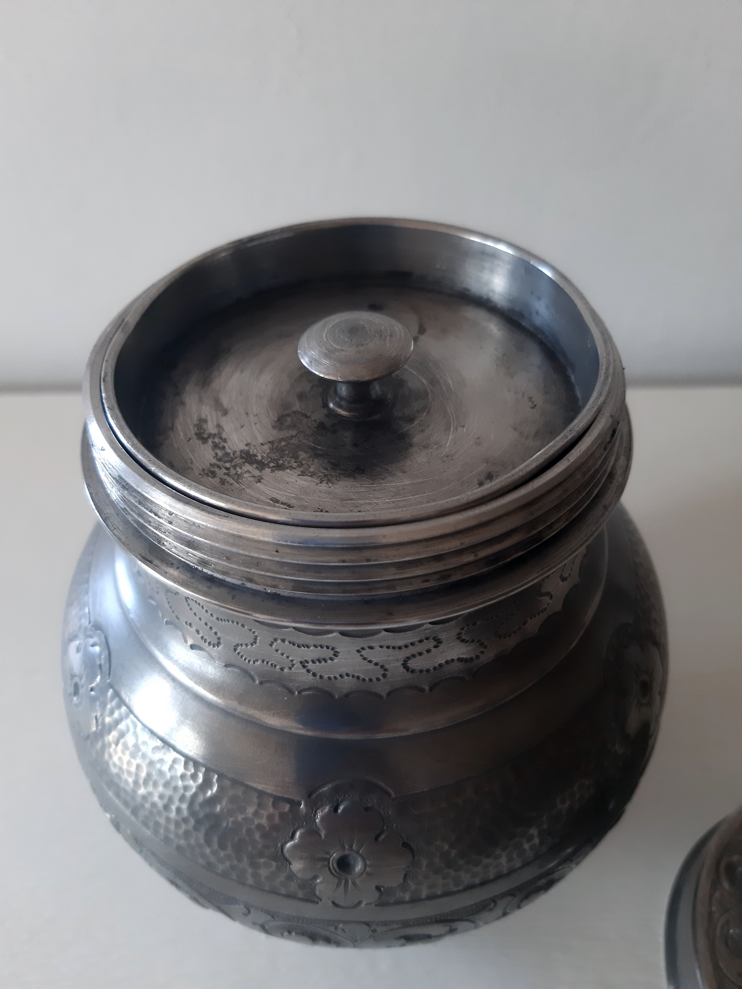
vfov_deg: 65.3
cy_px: 494
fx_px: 772
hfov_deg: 51.4
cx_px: 371
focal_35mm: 27
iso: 125
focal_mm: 3.93
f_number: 1.7
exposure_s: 1/50
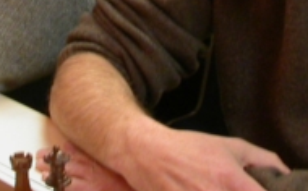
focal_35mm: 136
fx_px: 1140
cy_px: -96
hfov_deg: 15.4
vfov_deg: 9.3
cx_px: 149
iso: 100
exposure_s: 1/6.2
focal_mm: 7.85
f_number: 2.6
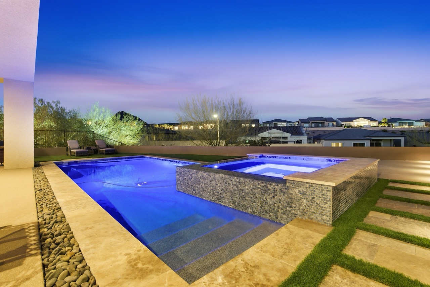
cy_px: 144
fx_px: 179
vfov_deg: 77.4
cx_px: 215
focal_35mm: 15
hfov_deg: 100.4
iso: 800
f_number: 5.6
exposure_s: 1/25
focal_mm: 10
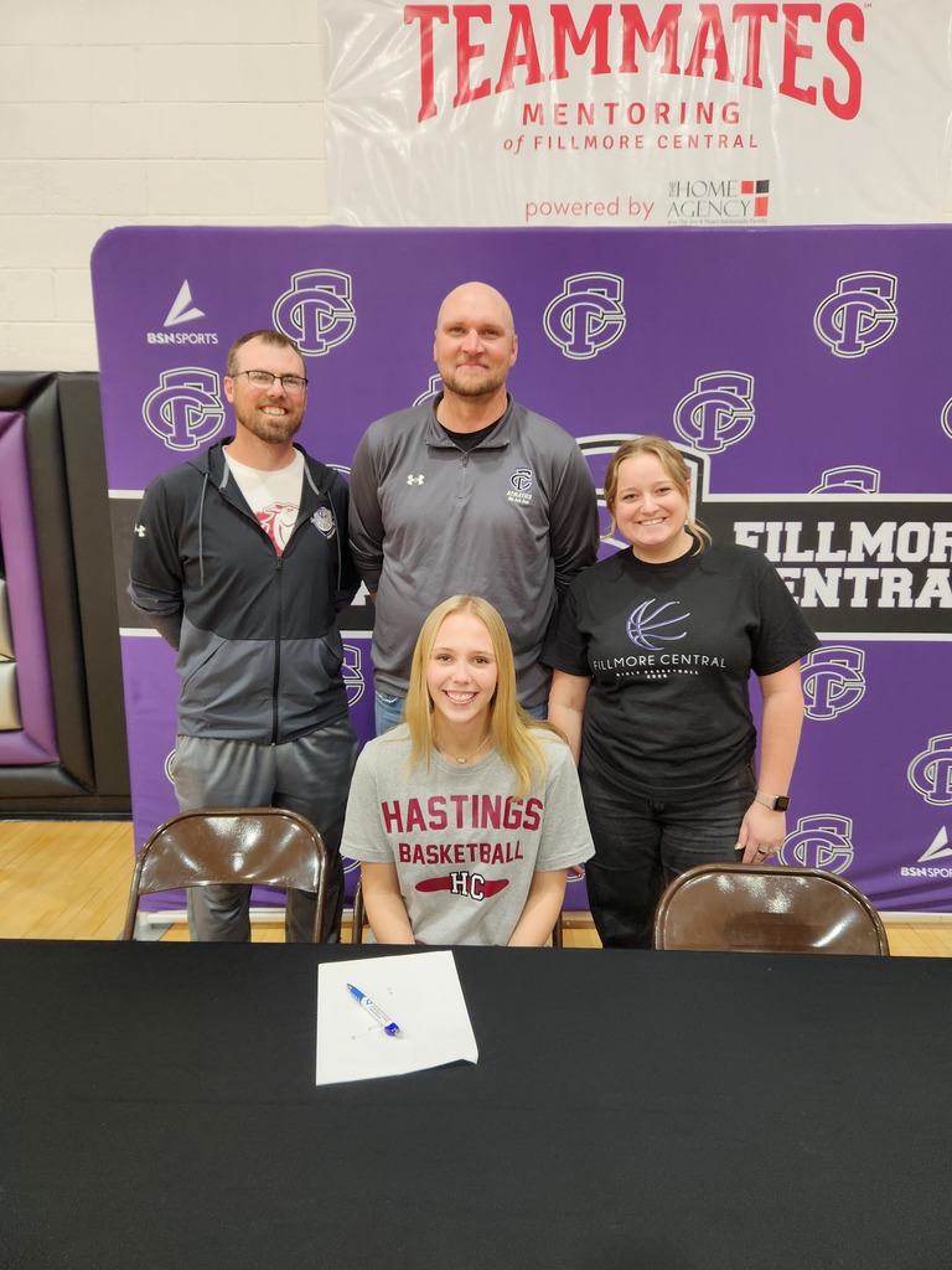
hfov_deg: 58.9
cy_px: 635
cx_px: 476
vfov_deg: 73.9
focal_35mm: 23
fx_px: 843
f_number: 1.8
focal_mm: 5.4
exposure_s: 1/120
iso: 160
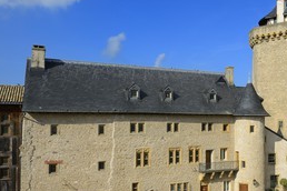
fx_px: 311
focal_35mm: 39
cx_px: 220
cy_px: 111
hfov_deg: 47.4
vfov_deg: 34.1
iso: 200
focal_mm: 24
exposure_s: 1/250
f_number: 13
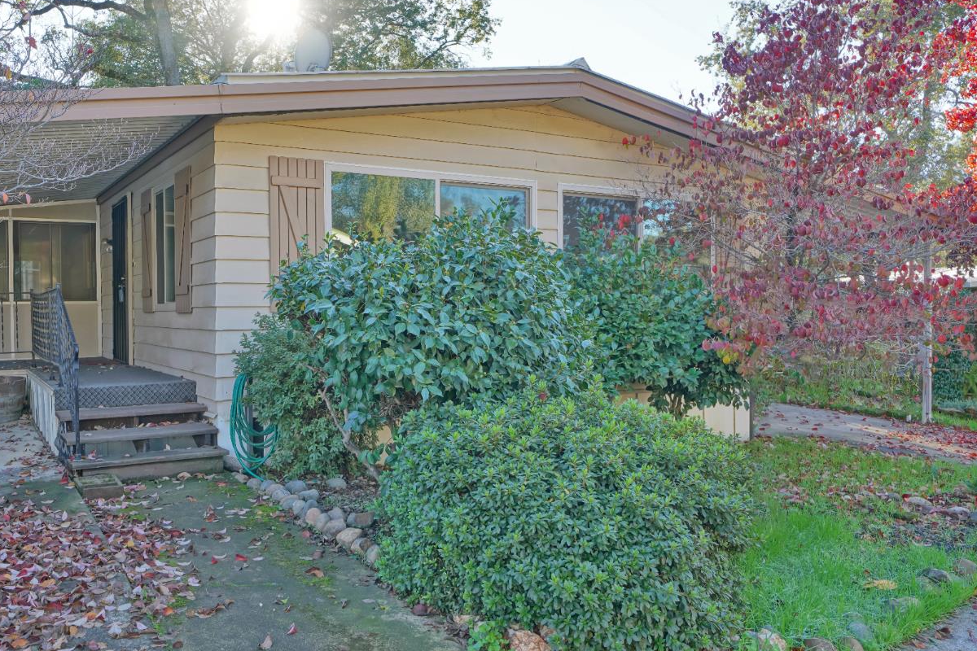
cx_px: 392
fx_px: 814
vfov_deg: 43.6
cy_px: 317
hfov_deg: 61.4
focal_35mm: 30
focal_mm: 24
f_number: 8
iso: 100
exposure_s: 1/13
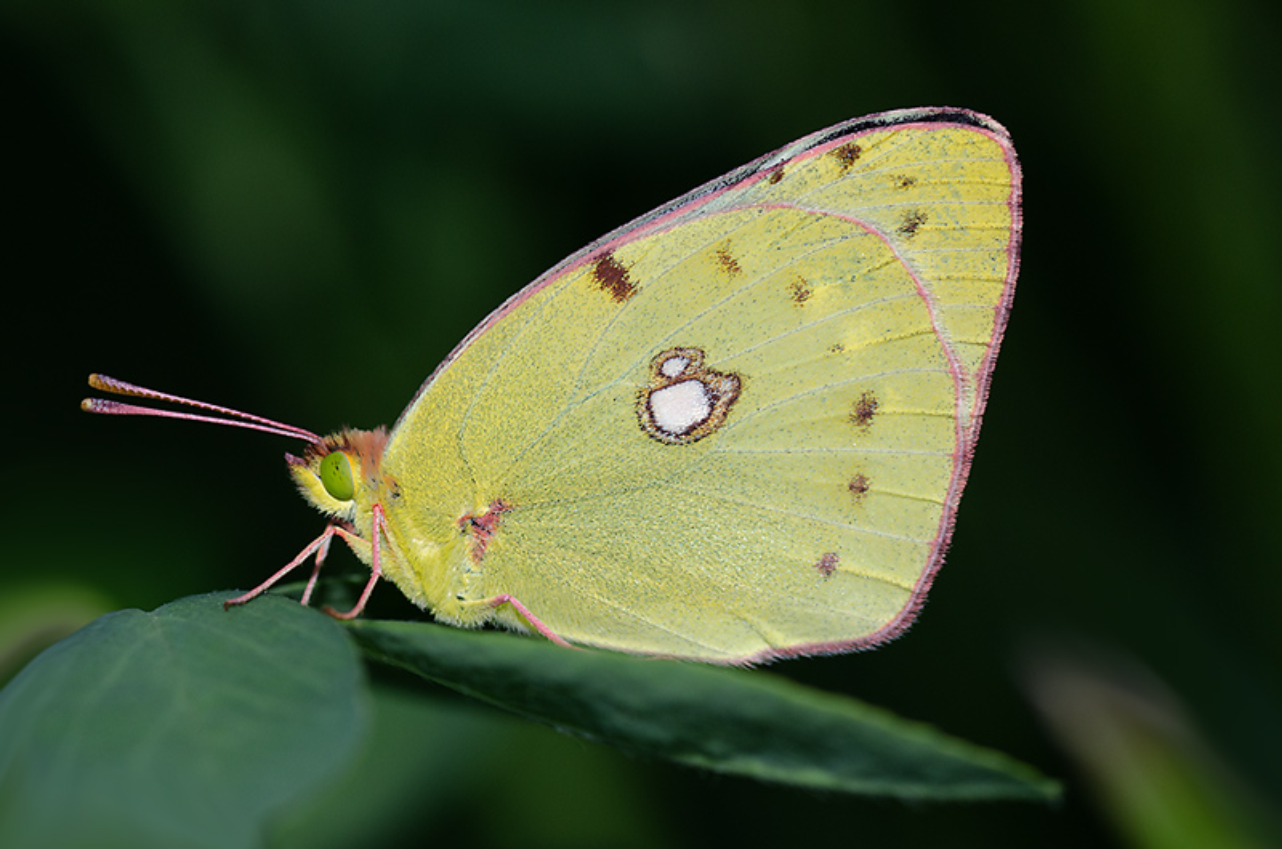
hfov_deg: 15.2
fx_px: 4798
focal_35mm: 135
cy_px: 424
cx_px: 641
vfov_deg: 10.1
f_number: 11
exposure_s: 1/160
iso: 400
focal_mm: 90
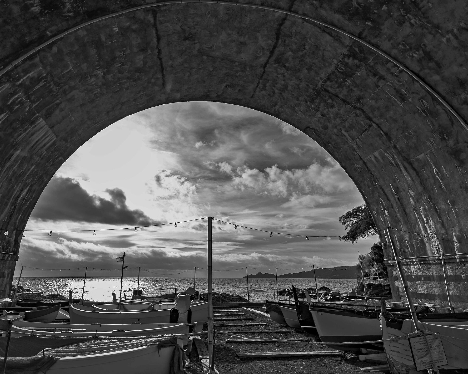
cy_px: 185
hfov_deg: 82.9
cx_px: 205
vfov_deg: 70.9
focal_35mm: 19
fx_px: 263
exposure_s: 1/640
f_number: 6.4
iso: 160
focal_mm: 10
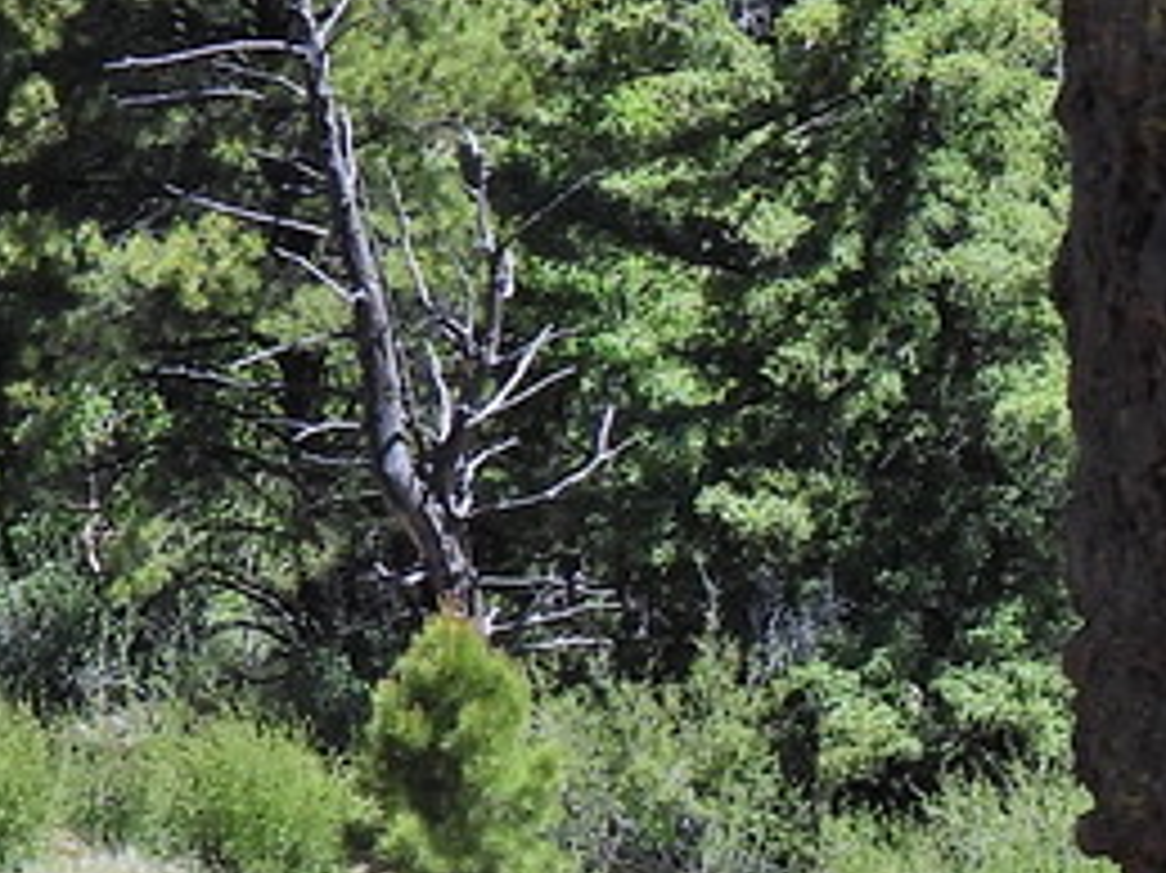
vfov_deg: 3.8
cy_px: 734
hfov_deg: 5.0
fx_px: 13333
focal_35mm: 396
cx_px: 1756
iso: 100
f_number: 3.5
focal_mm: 14.3
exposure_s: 1/800
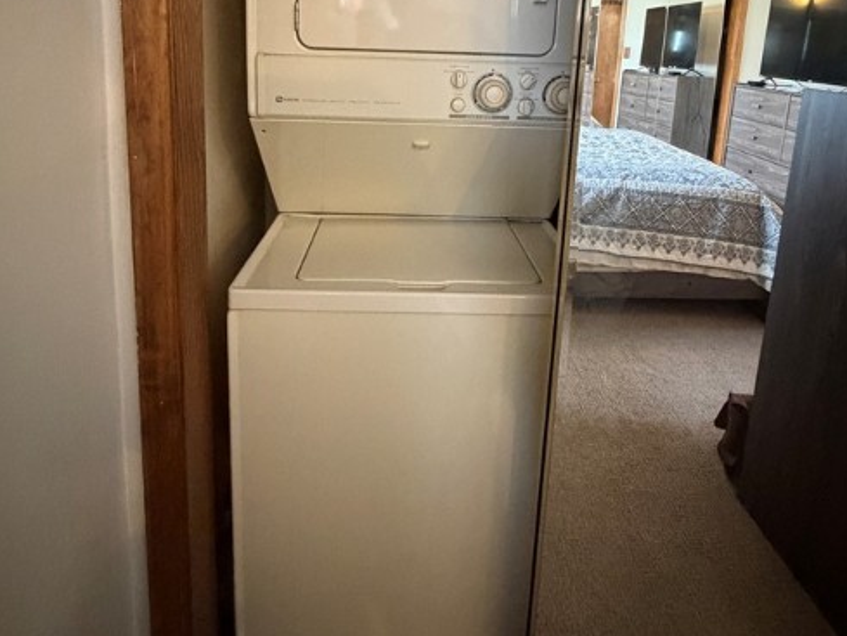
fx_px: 538
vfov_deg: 56.6
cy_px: 127
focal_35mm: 22
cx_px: 414
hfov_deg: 76.4
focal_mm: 2.22
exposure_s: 1/40
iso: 1000
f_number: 2.2
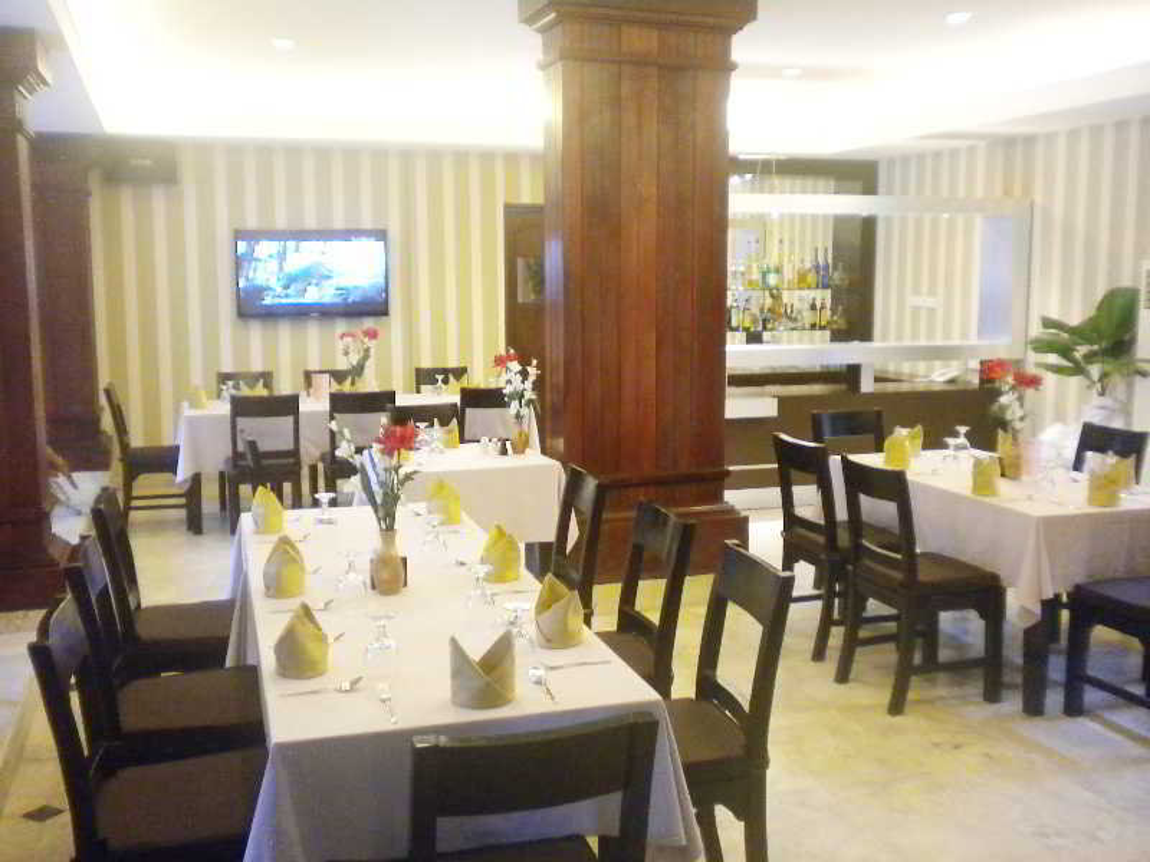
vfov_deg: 40.7
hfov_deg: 52.6
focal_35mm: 35
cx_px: 575
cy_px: 431
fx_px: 1163
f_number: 3.1
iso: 400
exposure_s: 1/9.8
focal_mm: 6.3
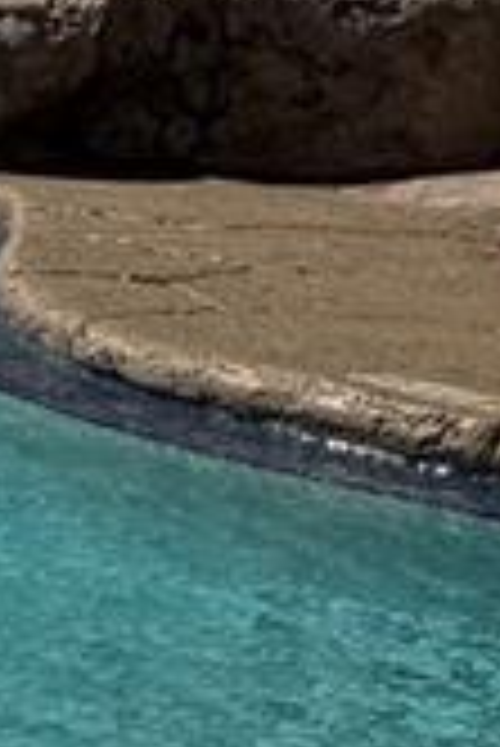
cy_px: 580
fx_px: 3742
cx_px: -1387
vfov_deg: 11.4
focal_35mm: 180
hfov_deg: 6.4
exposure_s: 1/11905
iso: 80
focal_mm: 6.76
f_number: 1.78
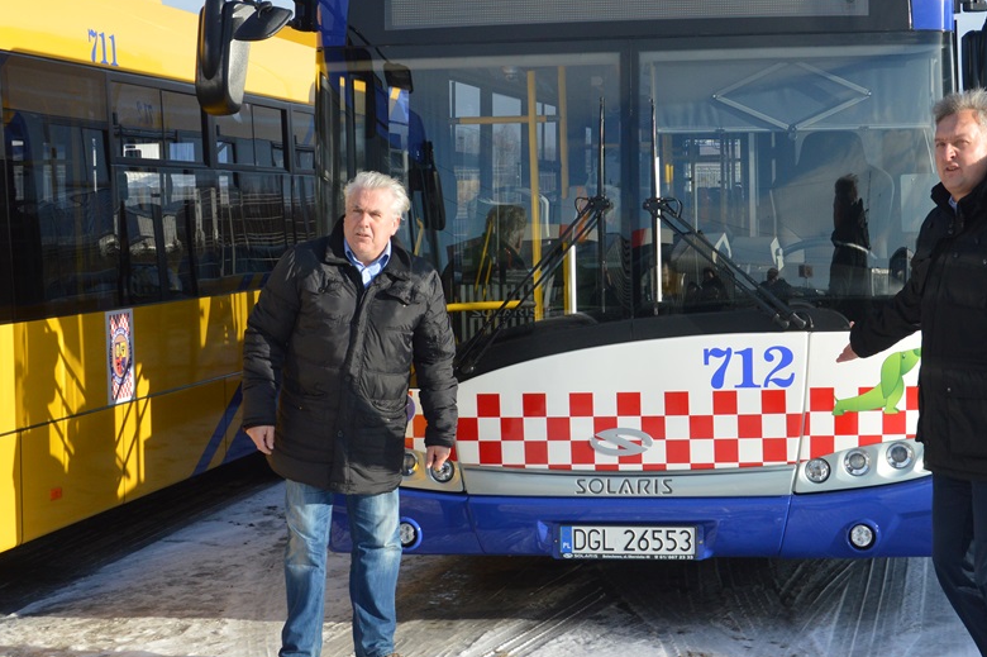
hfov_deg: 28.7
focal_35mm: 70
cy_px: 311
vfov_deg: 19.4
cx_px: 663
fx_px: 1918
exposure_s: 1/1250
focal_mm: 26
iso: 400
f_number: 5
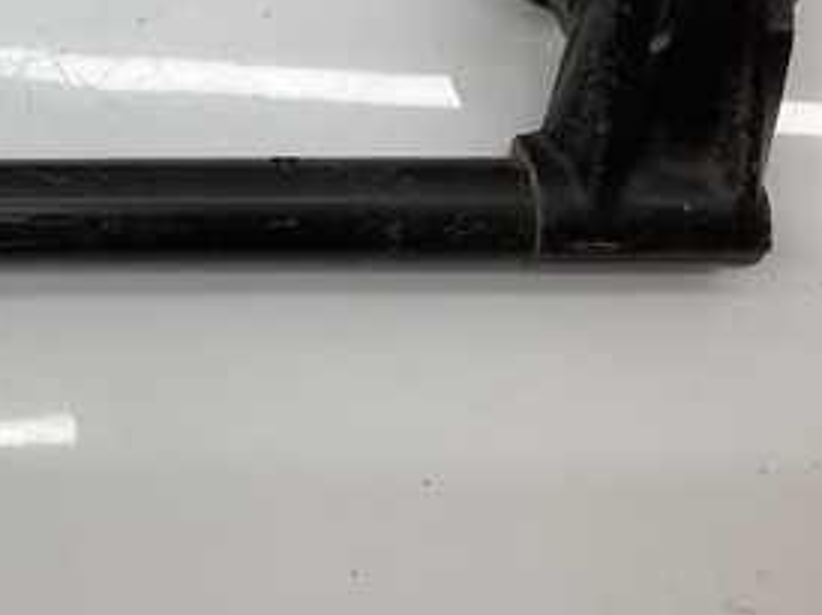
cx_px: 0
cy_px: -51
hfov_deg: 27.0
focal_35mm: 68
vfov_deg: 20.6
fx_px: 1613
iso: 32
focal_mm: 3.3
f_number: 2.4
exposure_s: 1/120
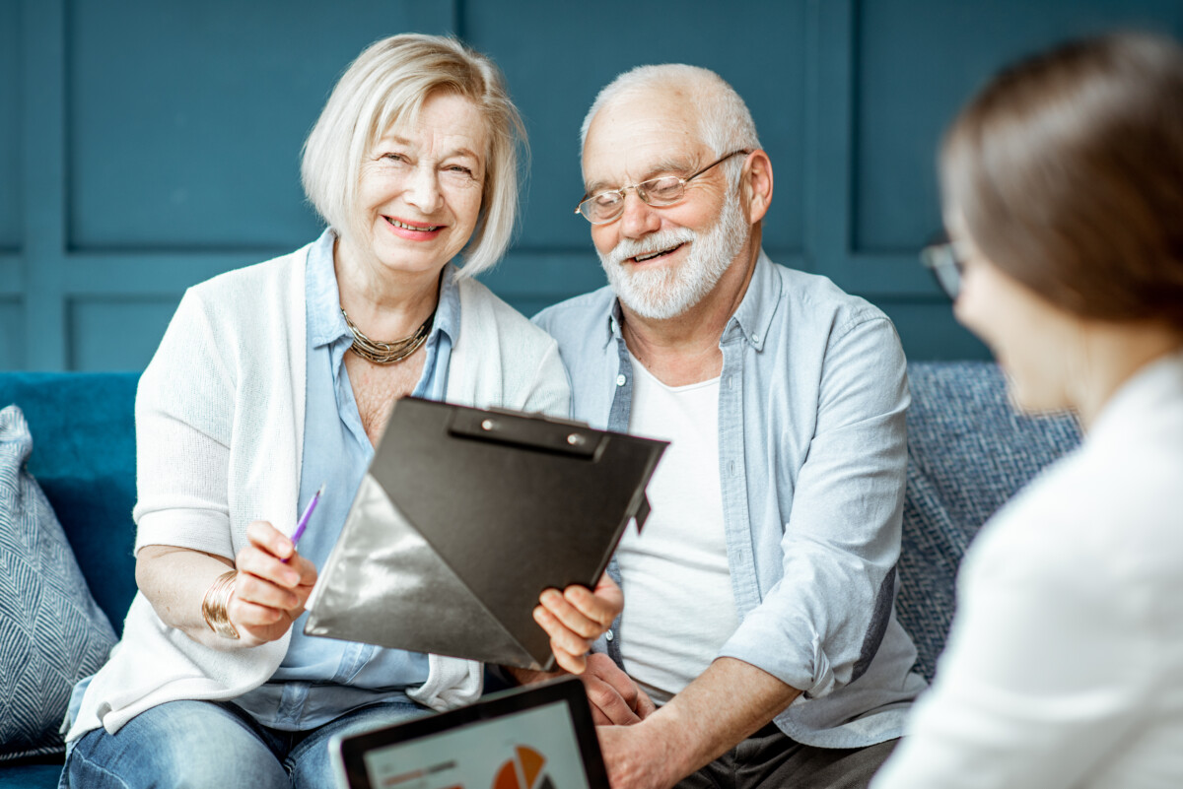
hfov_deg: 23.9
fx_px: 2794
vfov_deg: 16.1
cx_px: 592
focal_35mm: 85
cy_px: 394
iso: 200
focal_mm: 85
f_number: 2.2
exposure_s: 1/200
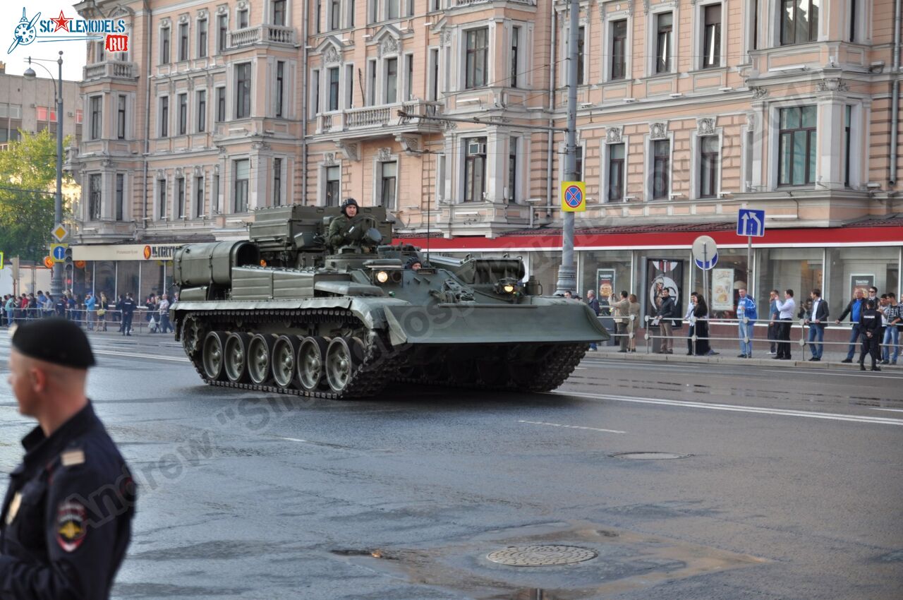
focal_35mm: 69
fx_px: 1729
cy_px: 300
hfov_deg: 29.3
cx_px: 452
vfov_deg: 19.7
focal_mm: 46
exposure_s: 1/250
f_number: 3.2
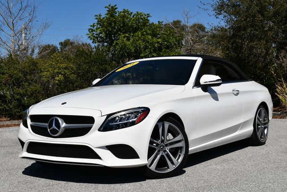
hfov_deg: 33.4
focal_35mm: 60
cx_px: 144
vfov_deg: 22.7
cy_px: 96
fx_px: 479
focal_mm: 30
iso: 100
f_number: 10
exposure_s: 1/400
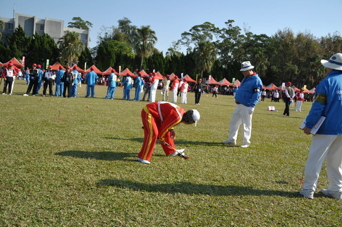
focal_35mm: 38
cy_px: 114
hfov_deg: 51.3
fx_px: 356
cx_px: 171
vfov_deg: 35.4
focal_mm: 25
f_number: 3.8
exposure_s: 1/800
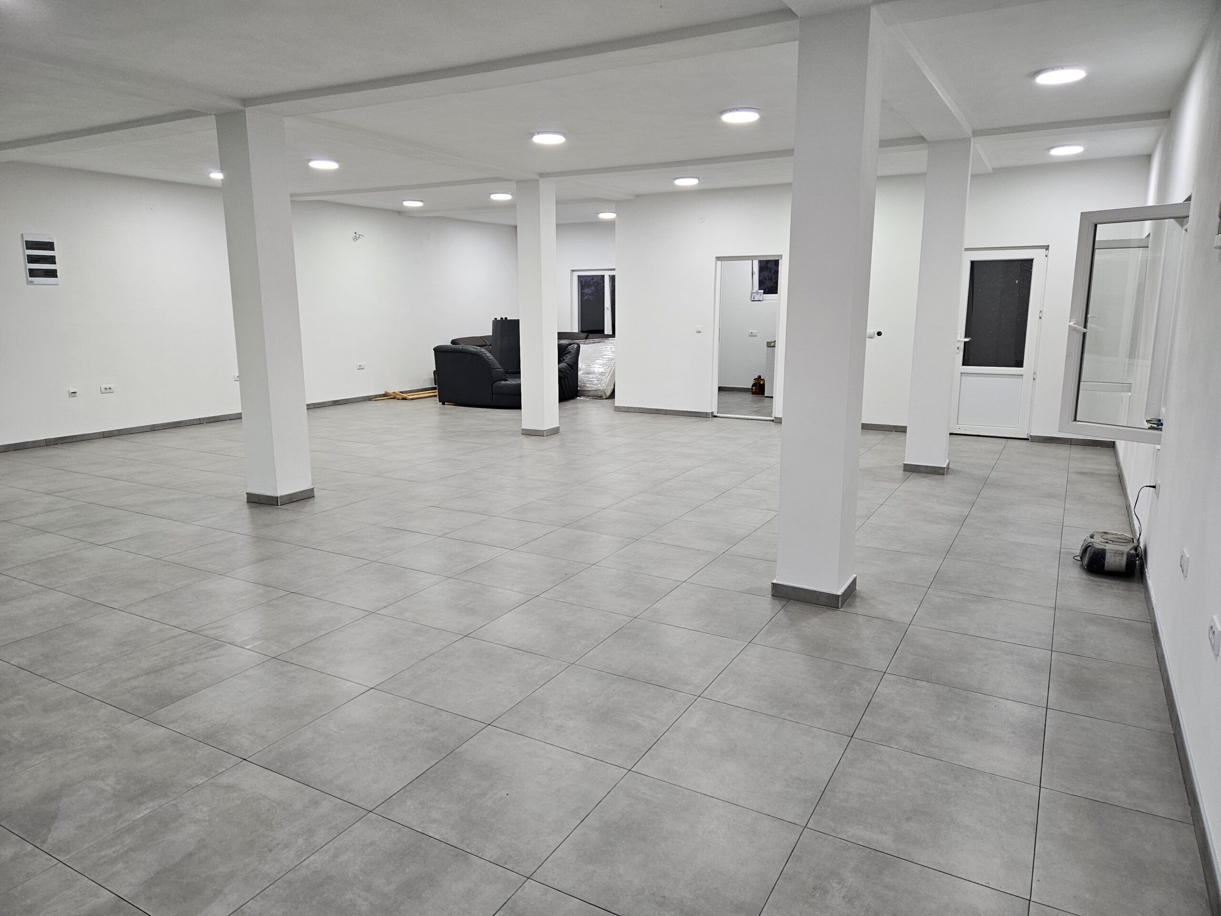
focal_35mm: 23
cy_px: 458
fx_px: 811
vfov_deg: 58.9
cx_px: 610
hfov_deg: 73.9
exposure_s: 1/100
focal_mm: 5.4
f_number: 1.8
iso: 200
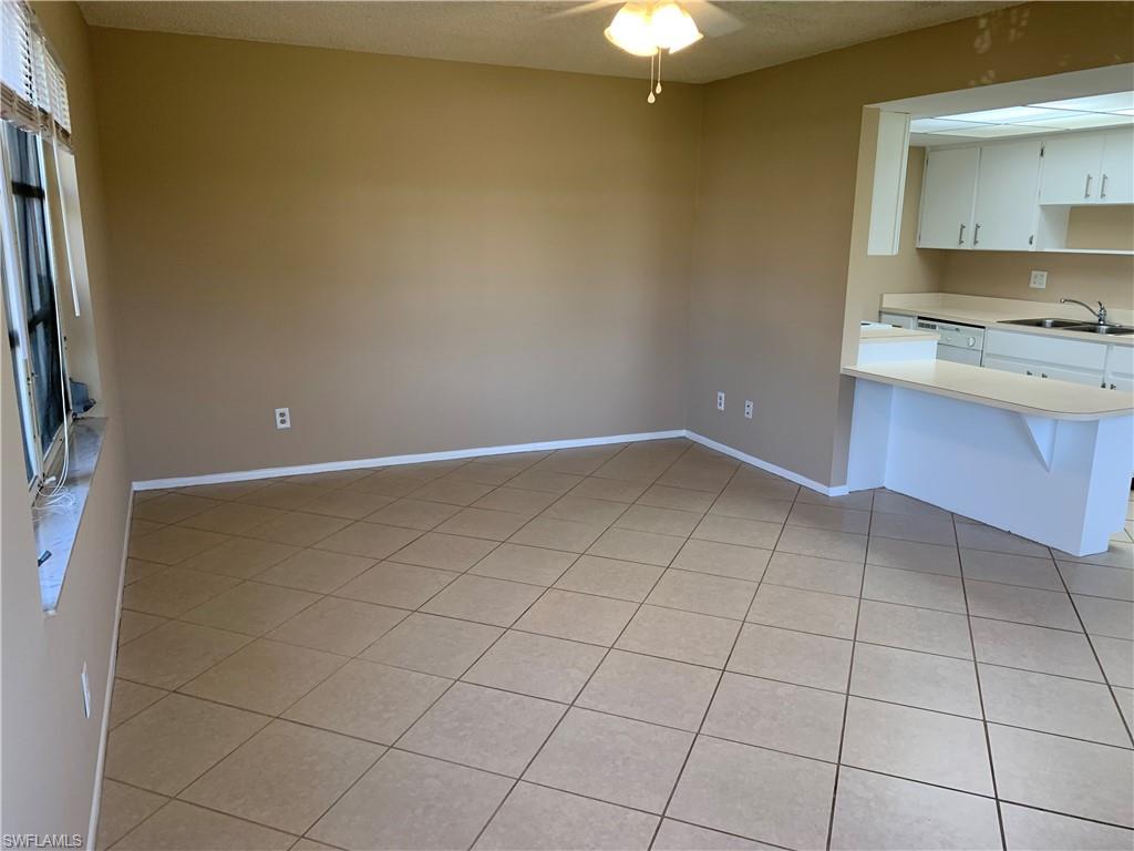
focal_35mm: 26
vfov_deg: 53.1
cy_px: 426
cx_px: 567
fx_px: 852
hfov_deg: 67.3
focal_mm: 4.25
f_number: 1.8
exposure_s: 1/120
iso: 80
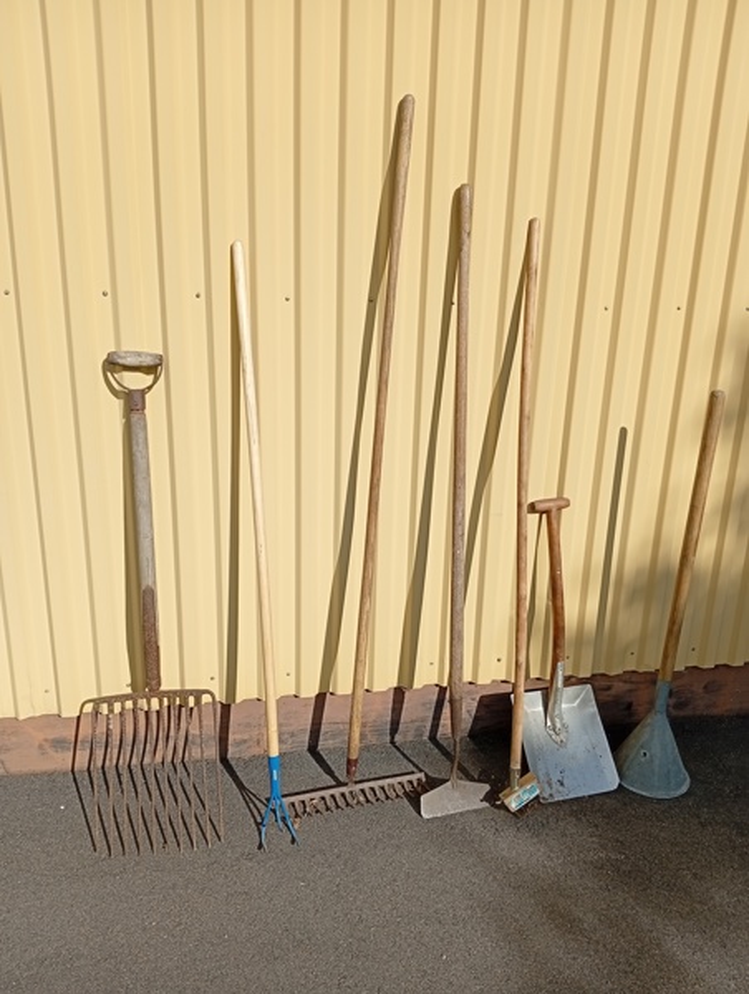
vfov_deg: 65.2
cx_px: 374
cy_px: 497
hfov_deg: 51.5
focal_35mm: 27
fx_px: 777
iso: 50
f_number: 1.8
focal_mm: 3.98
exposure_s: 1/875
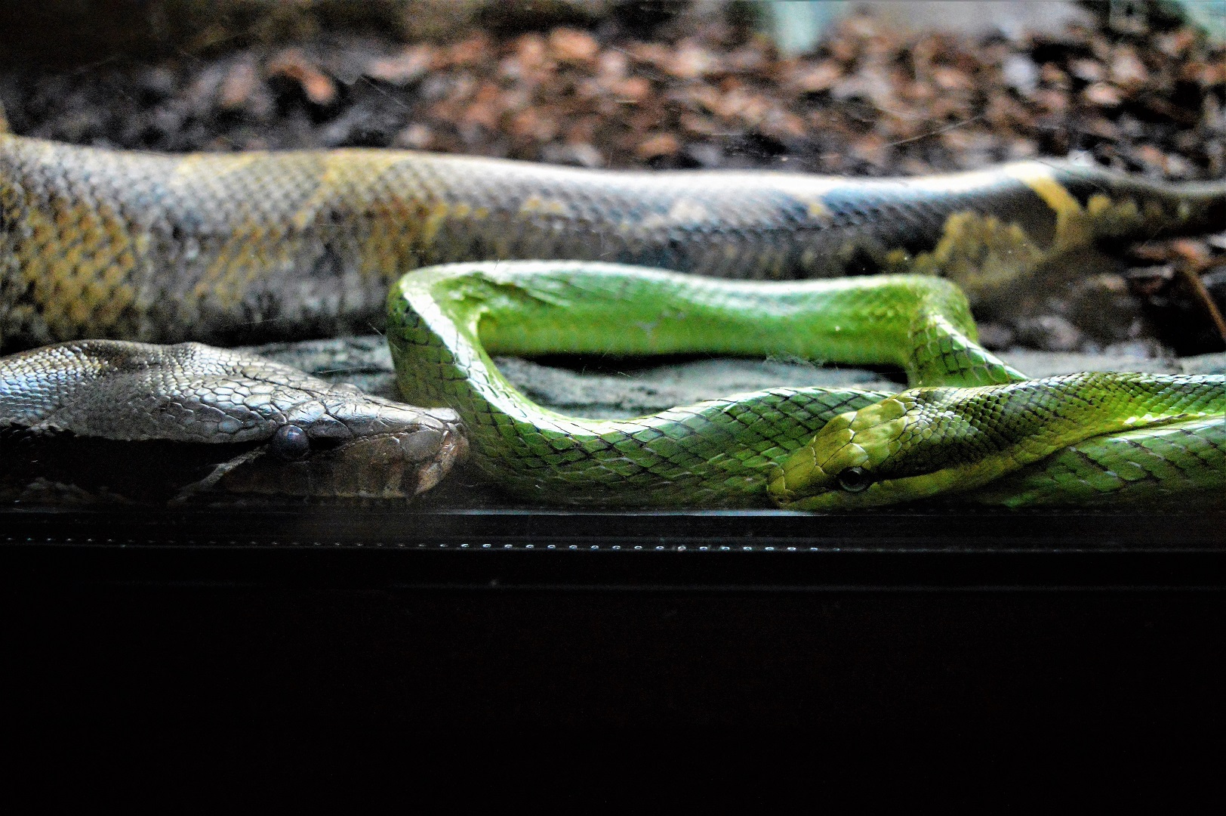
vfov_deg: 31.8
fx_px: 1429
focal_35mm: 42
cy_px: 408
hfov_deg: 46.4
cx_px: 613
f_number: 4.2
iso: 6400
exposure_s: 1/500
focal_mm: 28
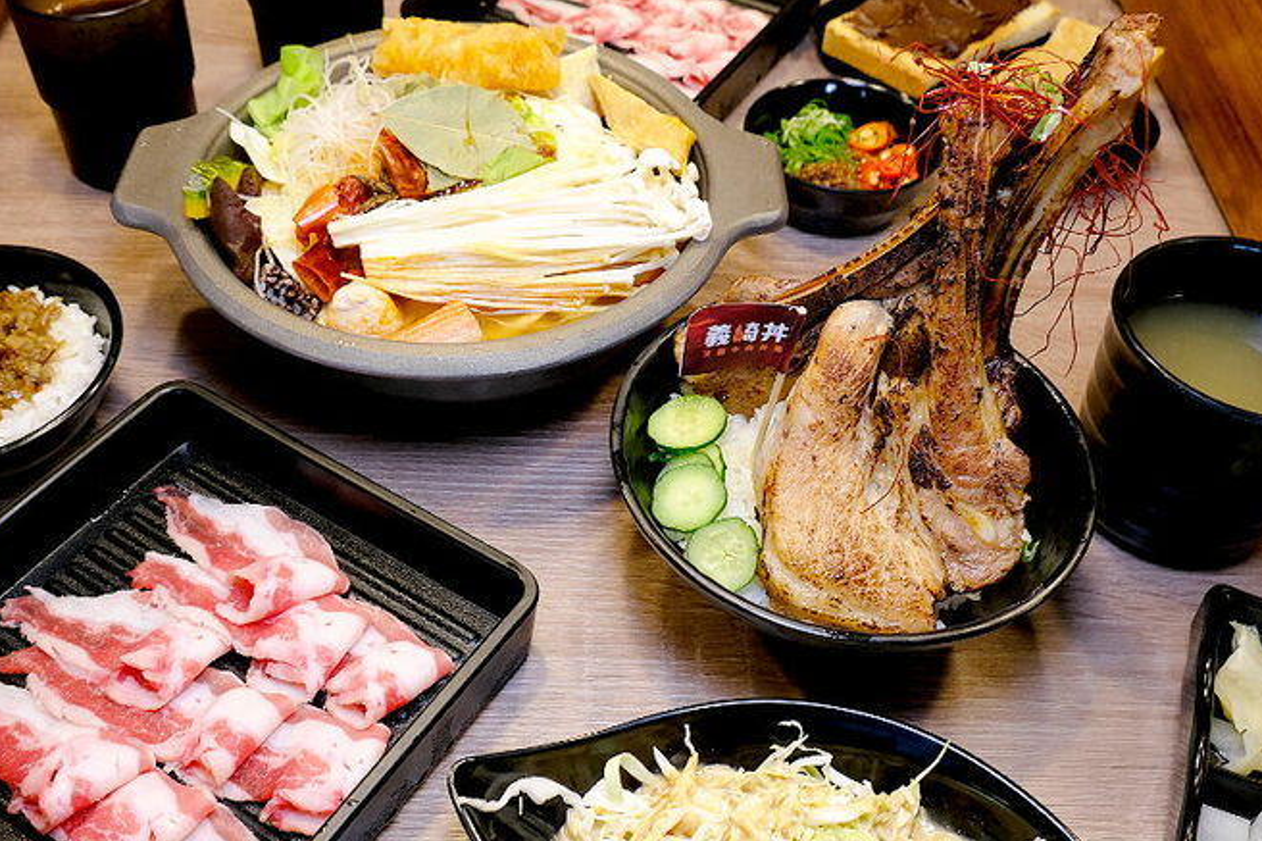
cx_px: 616
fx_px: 1227
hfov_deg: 54.4
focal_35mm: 35
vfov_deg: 37.7
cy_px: 508
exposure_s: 1/80
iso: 1000
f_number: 5.6
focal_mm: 18
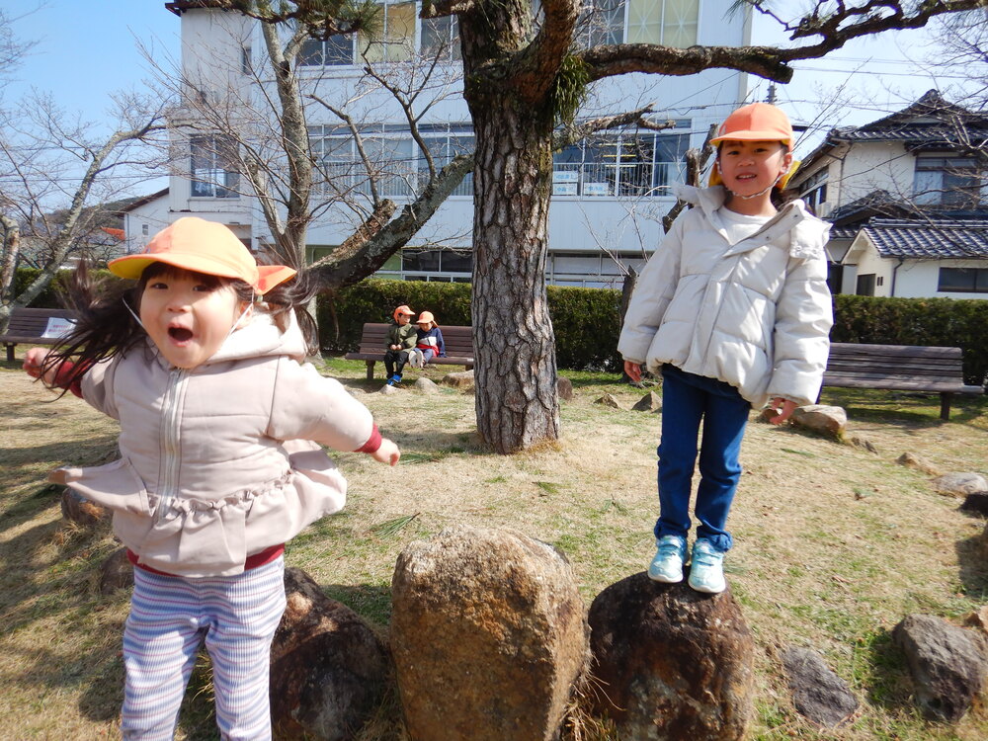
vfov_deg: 56.8
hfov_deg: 71.6
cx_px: 494
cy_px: 370
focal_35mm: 24
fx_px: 685
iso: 125
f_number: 2.8
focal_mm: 4.3
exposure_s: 1/1250
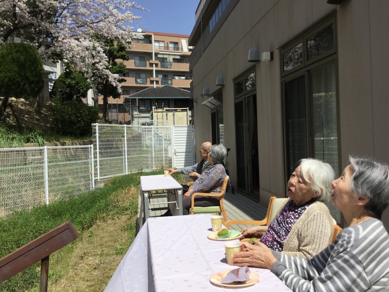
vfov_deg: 40.7
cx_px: 204
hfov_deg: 52.6
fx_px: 393
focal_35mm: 35
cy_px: 142
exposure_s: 1/2146
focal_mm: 3.3
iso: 25
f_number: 2.4
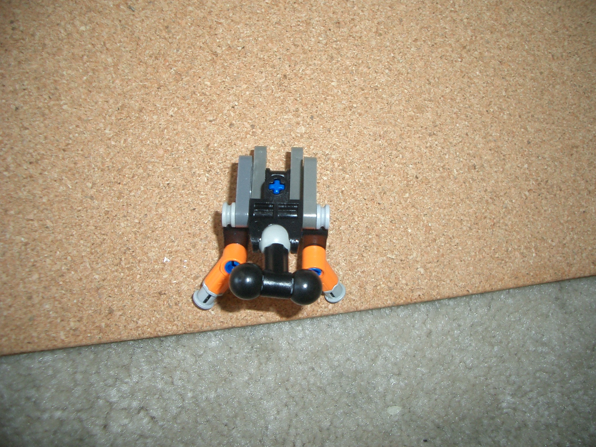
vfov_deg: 40.7
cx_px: 298
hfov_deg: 52.6
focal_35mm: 35
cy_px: 224
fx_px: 603
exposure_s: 1/40
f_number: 2.6
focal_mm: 5.8
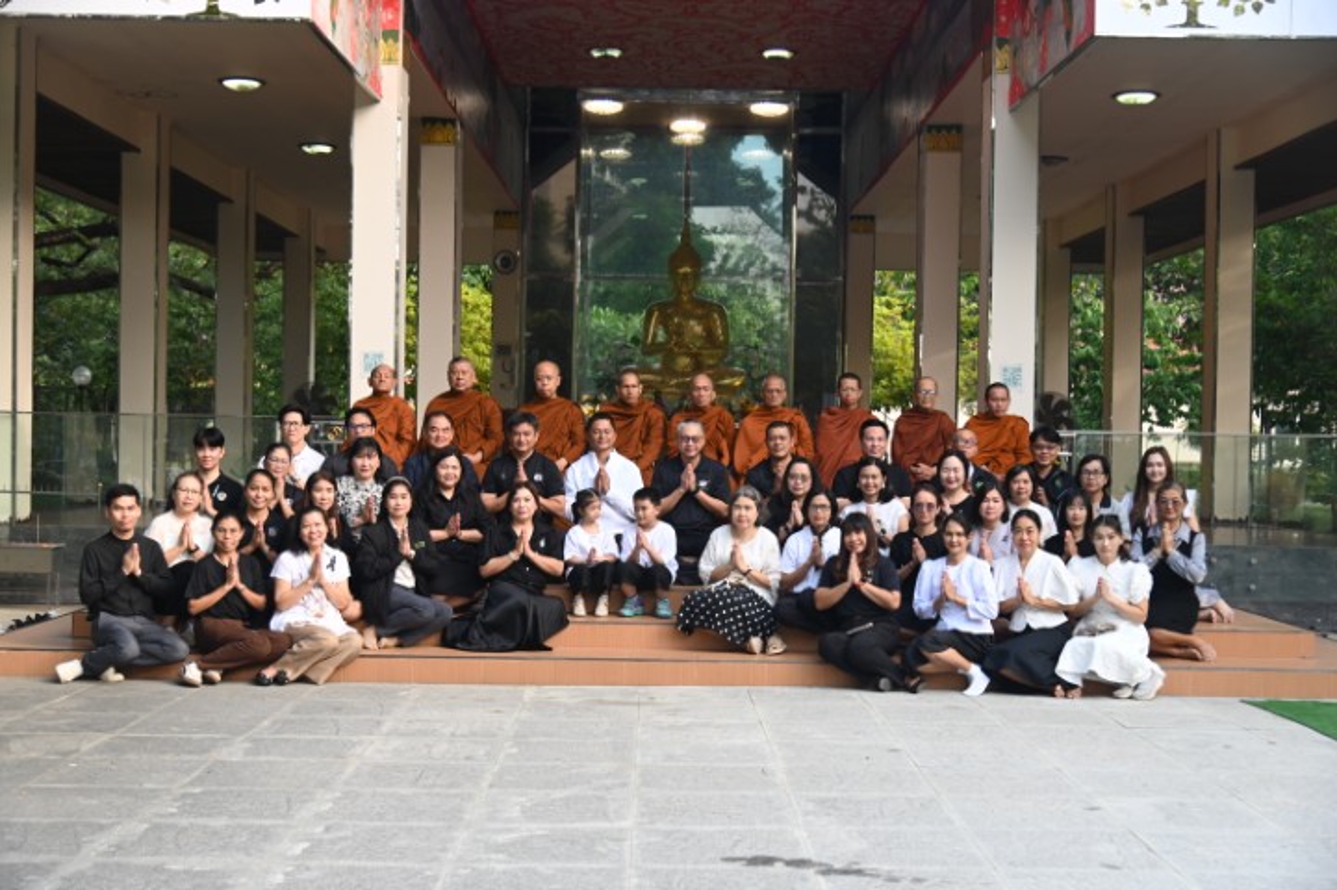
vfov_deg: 28.0
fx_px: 1782
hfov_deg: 41.1
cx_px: 668
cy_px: 445
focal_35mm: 48
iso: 200
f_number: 4
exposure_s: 1/160
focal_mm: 48
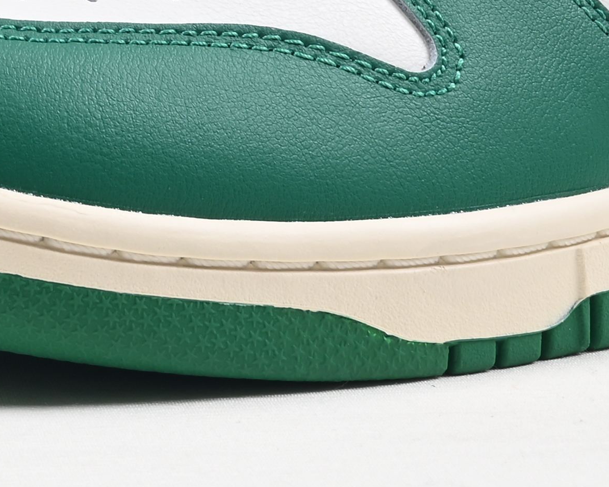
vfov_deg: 7.4
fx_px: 3569
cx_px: -322
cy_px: -556
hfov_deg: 9.5
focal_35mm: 198
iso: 100
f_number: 16
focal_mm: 41
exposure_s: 1/2
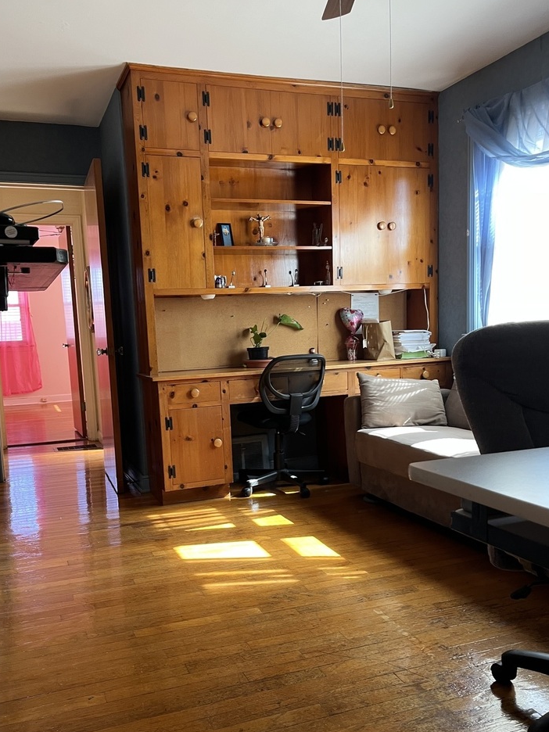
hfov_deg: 46.7
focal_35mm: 30
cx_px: 243
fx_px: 634
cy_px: 415
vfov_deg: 59.7
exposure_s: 1/60
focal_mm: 5.1
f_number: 1.6
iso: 125
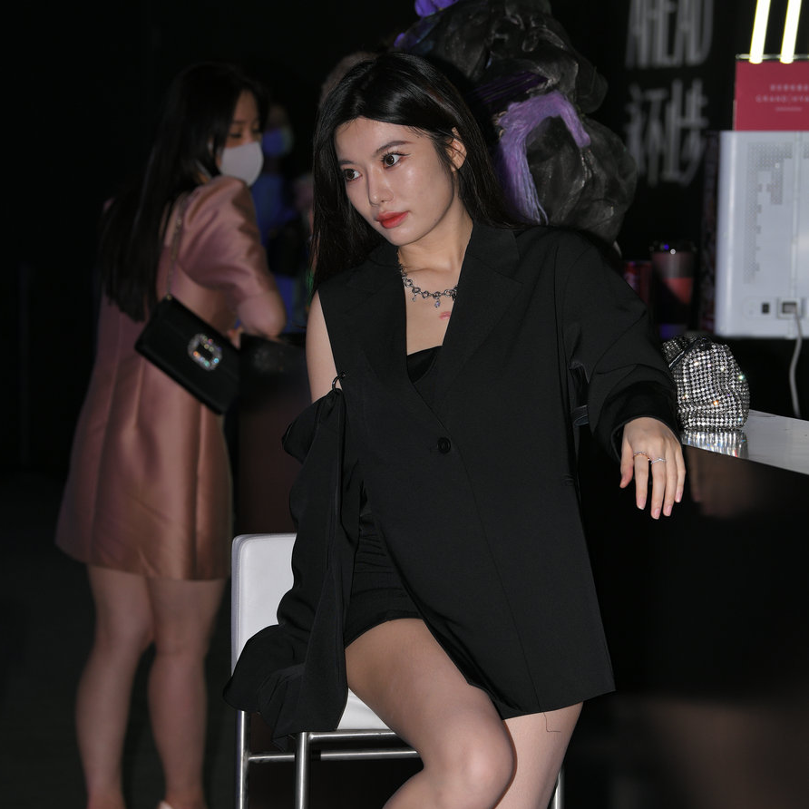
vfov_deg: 12.9
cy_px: 540
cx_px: 403
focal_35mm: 135
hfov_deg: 12.9
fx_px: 3570
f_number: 5
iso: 400
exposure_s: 1/160
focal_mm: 105
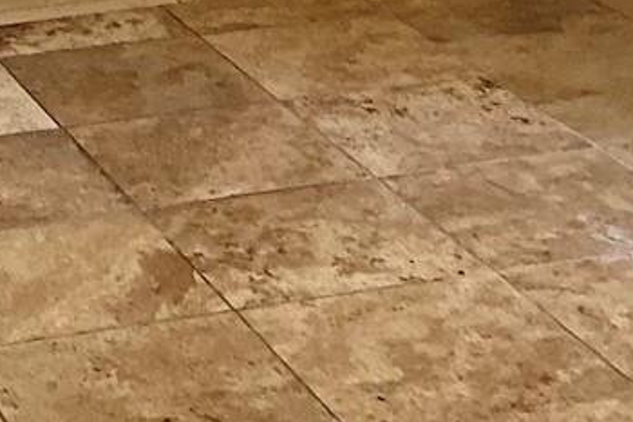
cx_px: -13
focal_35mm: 138
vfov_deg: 9.7
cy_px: -167
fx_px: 2425
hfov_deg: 14.6
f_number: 1.8
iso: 80
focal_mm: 3
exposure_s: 1/60
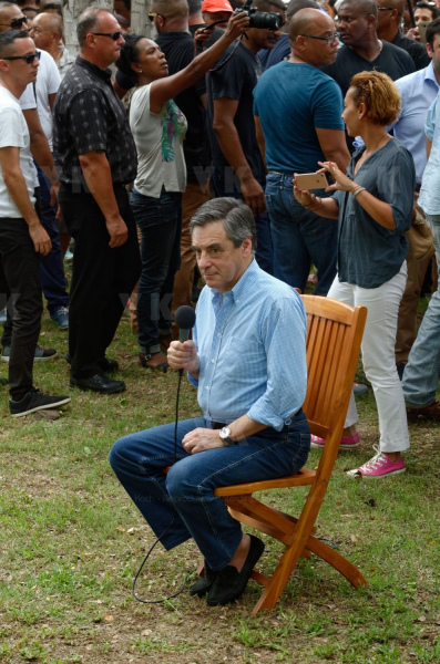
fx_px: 1935
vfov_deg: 19.5
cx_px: 220
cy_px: 332
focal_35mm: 105
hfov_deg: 13.0
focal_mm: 70
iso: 200
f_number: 5.6
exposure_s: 1/125
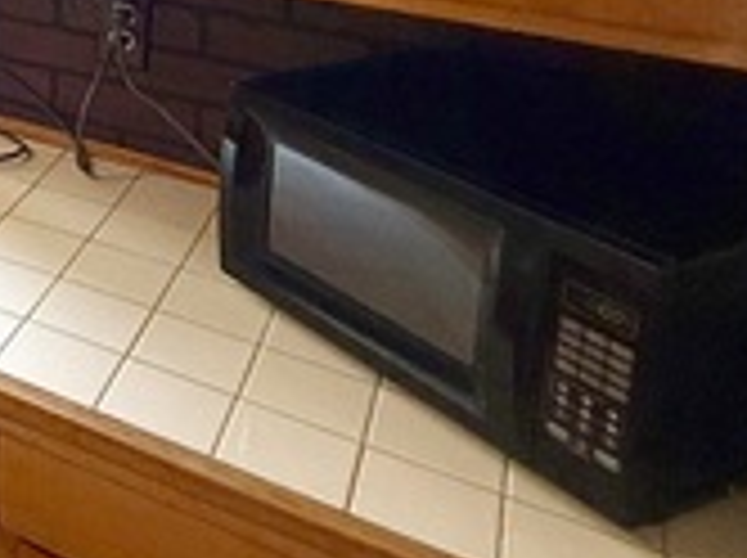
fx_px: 1164
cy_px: -216
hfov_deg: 26.6
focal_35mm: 54
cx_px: -346
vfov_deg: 23.1
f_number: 2.2
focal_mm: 2.22
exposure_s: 1/120
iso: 100
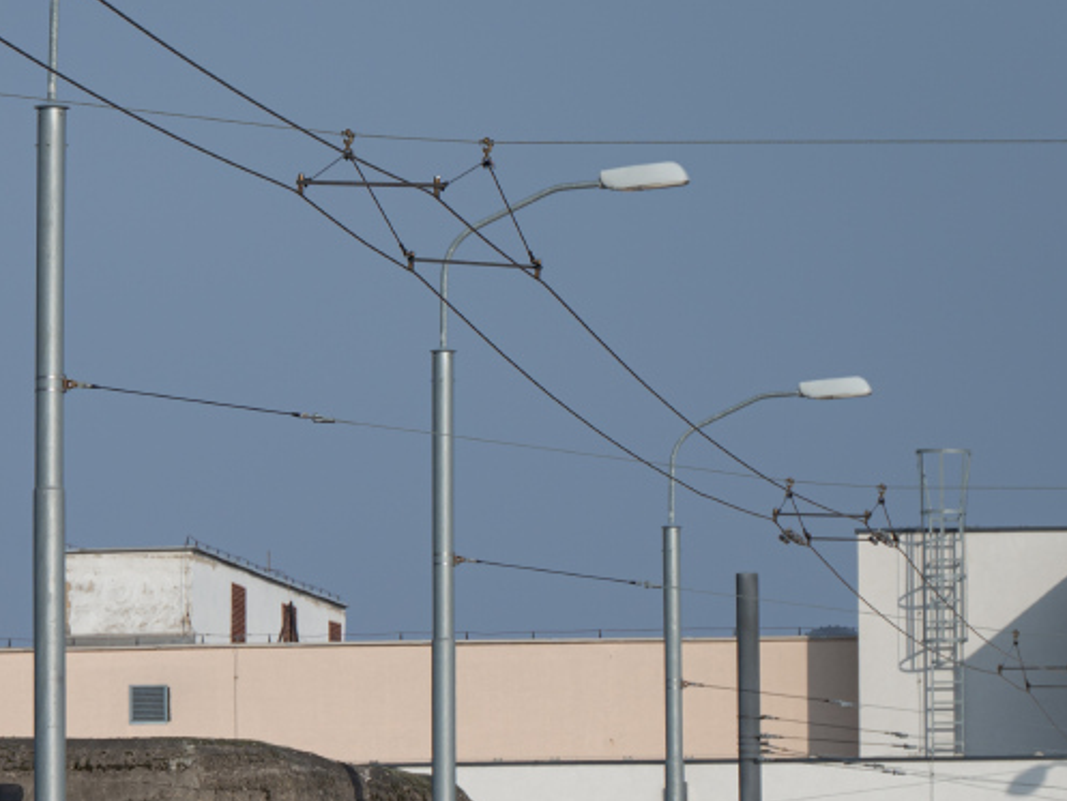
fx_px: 8910
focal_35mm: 289
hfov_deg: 6.8
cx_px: -142
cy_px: 815
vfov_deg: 5.1
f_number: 8
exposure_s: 1/640
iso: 160
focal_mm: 115
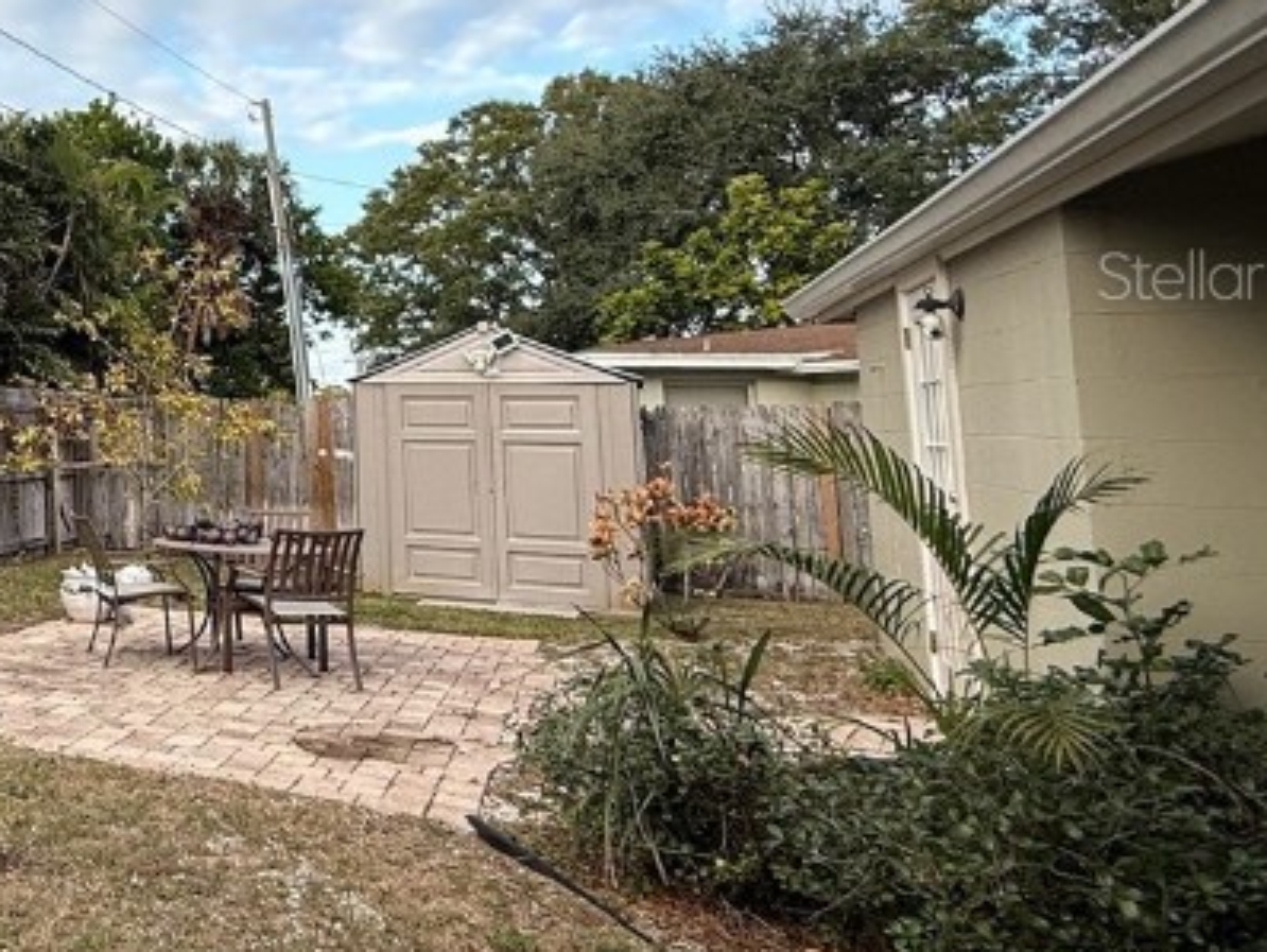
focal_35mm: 36
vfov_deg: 38.9
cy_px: 274
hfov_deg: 38.7
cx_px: -232
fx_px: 1318
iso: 50
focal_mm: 2.22
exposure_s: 1/419
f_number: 2.2
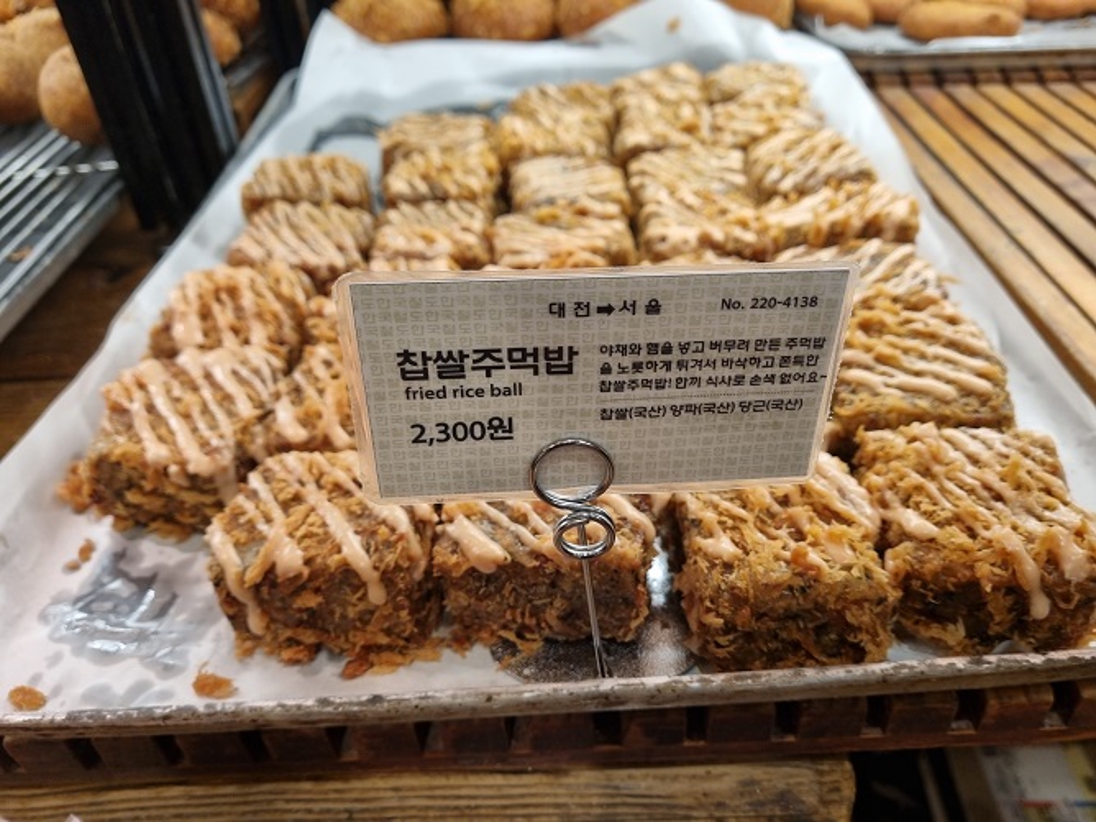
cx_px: 548
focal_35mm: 26
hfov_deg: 67.3
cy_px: 411
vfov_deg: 53.1
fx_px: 823
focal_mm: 5.4
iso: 125
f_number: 1.8
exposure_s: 1/120
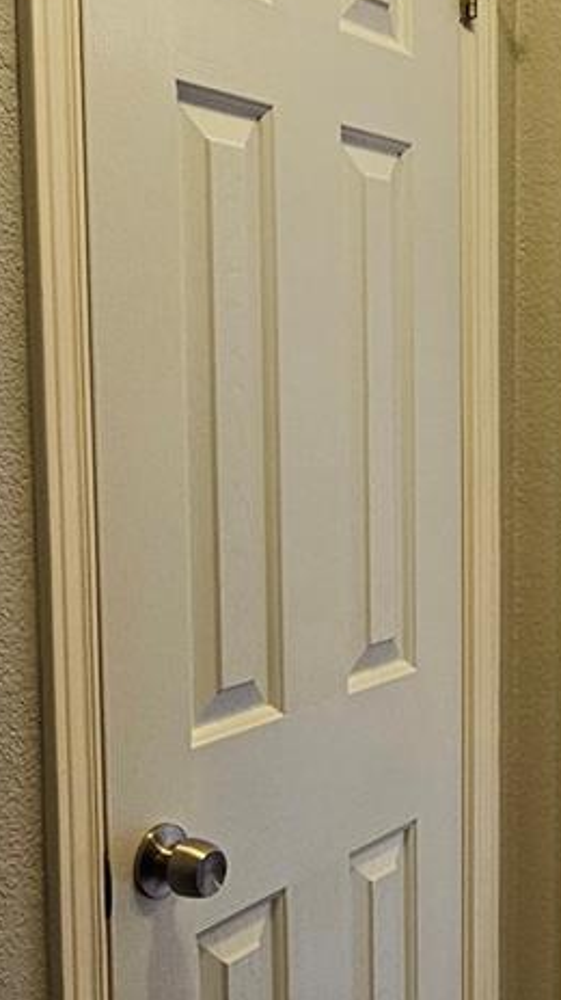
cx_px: 438
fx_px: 1245
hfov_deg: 25.0
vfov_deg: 43.7
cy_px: 518
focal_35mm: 47
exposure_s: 1/60
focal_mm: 2.2
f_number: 2.2
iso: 250
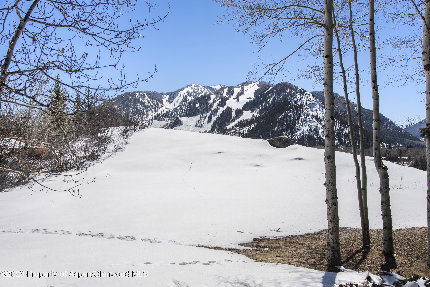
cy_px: 144
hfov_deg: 50.7
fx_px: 454
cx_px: 215
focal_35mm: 38
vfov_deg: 35.1
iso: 100
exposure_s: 1/400
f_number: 8
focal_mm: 38
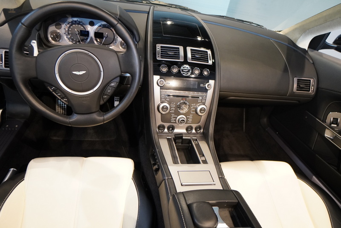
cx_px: 170
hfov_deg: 77.3
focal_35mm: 22
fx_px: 213
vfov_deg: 56.2
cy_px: 114
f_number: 4
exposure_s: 1/50
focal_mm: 15
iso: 2000
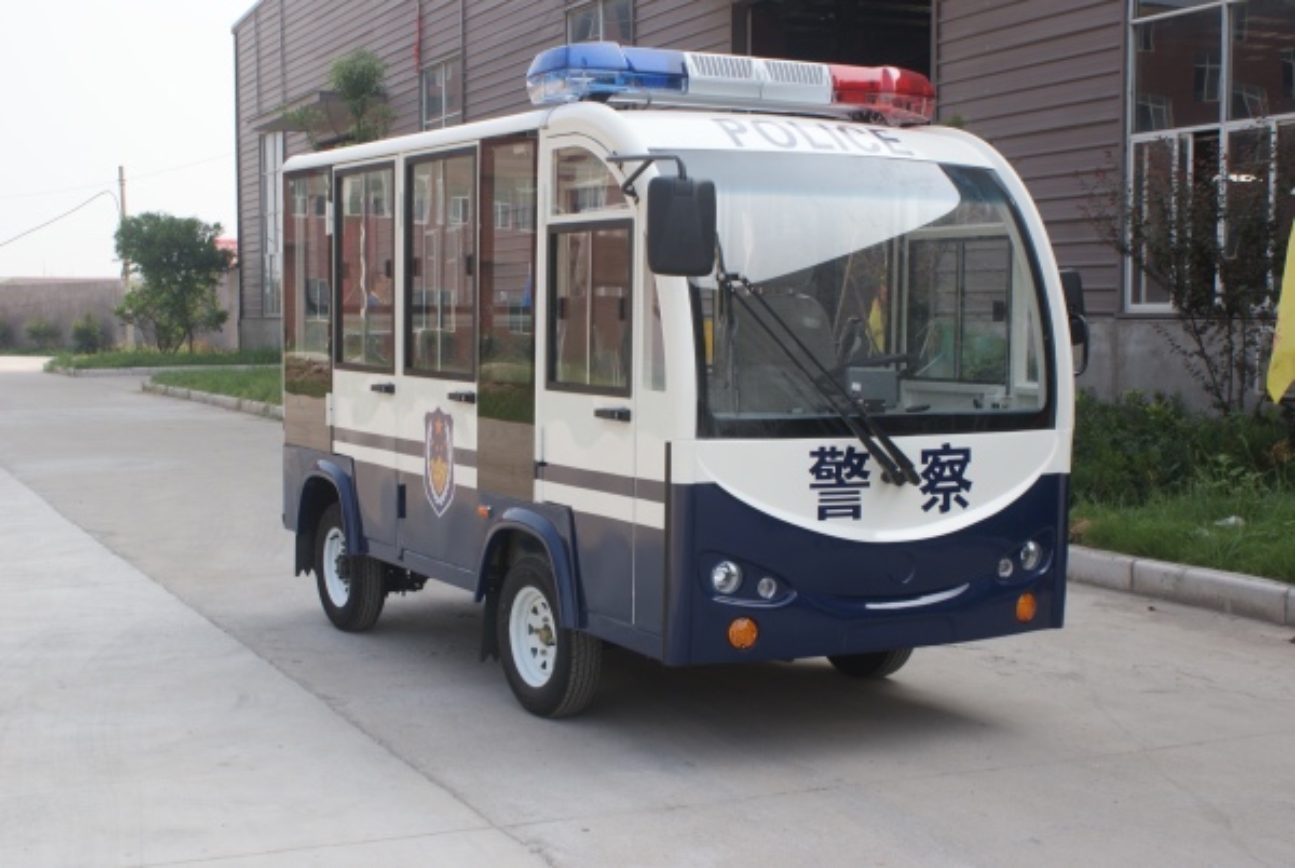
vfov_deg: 25.8
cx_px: 648
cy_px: 434
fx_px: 1891
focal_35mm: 52
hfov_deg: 37.8
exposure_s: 1/80
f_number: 10
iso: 100
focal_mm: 35
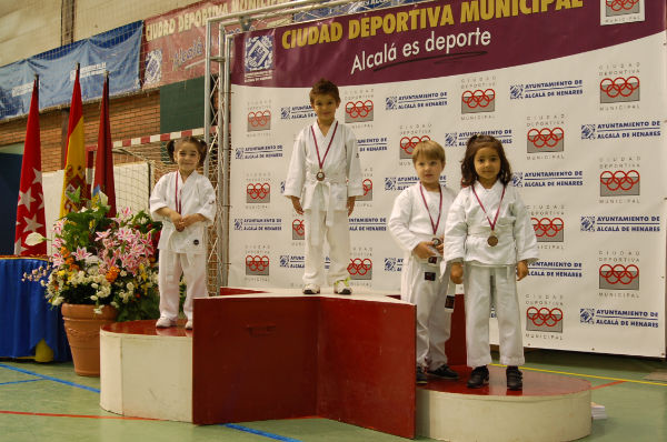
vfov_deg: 31.8
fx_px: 777
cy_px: 221
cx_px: 334
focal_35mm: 42
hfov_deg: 46.5
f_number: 3.5
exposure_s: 1/30
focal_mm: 28
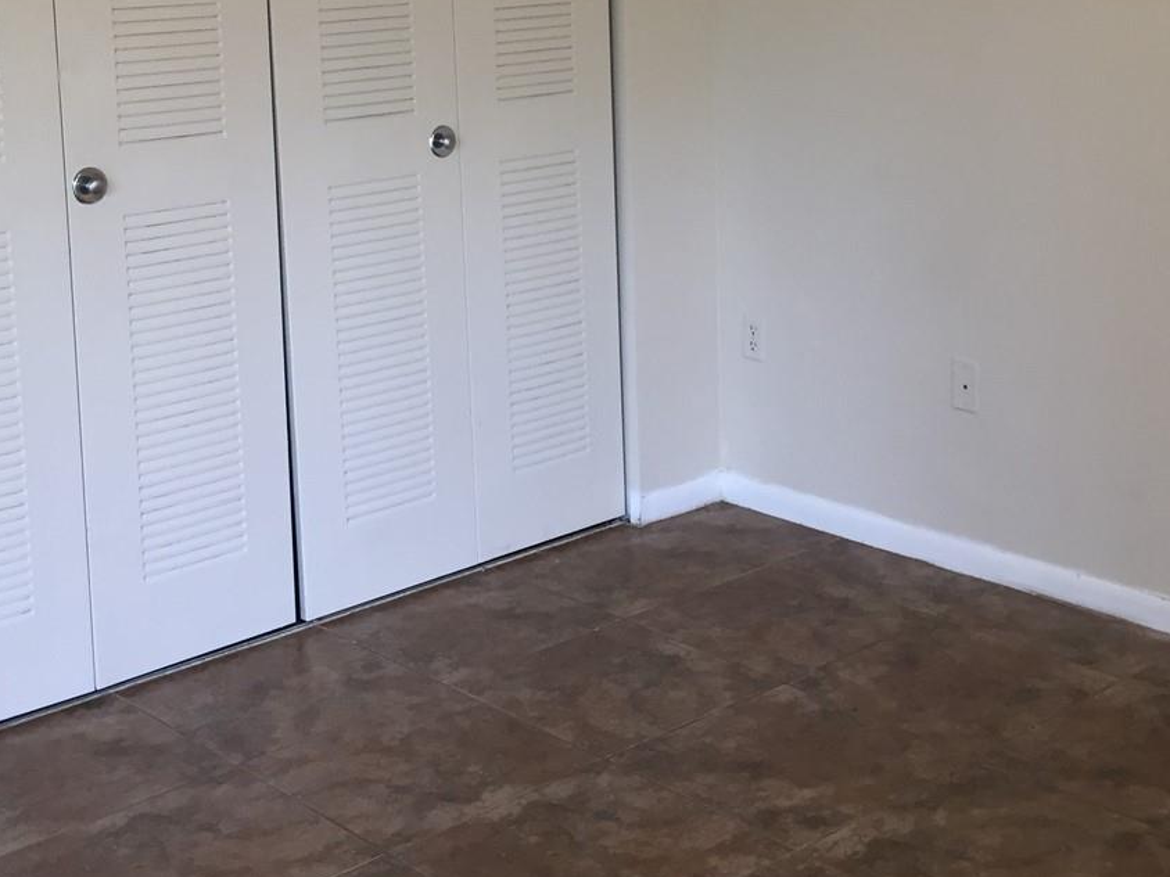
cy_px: 152
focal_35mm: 55
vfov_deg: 26.0
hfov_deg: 34.9
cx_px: 682
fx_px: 1859
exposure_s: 1/40
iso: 32
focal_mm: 4.15
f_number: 2.2
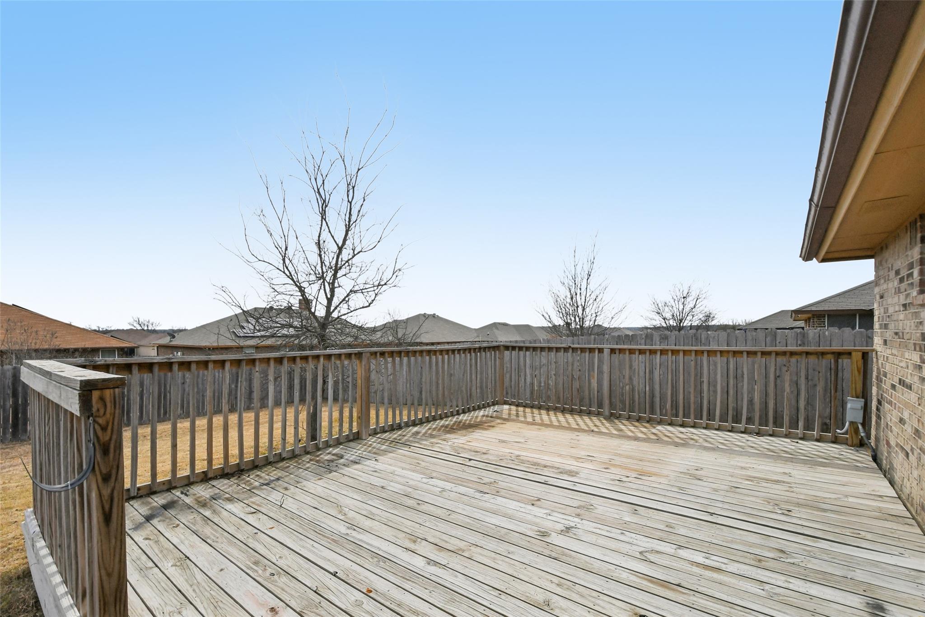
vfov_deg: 77.3
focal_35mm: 15
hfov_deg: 100.4
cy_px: 308
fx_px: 385
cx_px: 462
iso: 400
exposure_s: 1/3200
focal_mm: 10
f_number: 8
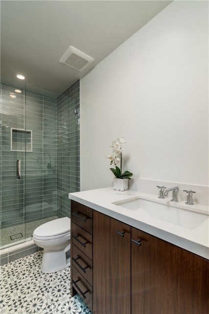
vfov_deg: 96.7
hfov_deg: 73.8
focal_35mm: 16
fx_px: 139
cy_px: 157
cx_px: 104
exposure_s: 1/6
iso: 250
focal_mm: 16
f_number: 8
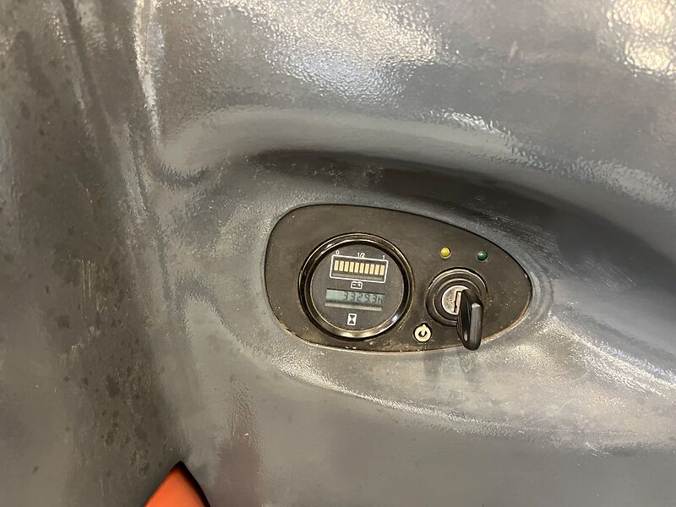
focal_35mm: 26
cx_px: 338
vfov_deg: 53.1
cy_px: 254
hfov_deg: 67.3
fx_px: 508
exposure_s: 1/33
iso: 400
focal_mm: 5.1
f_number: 1.6
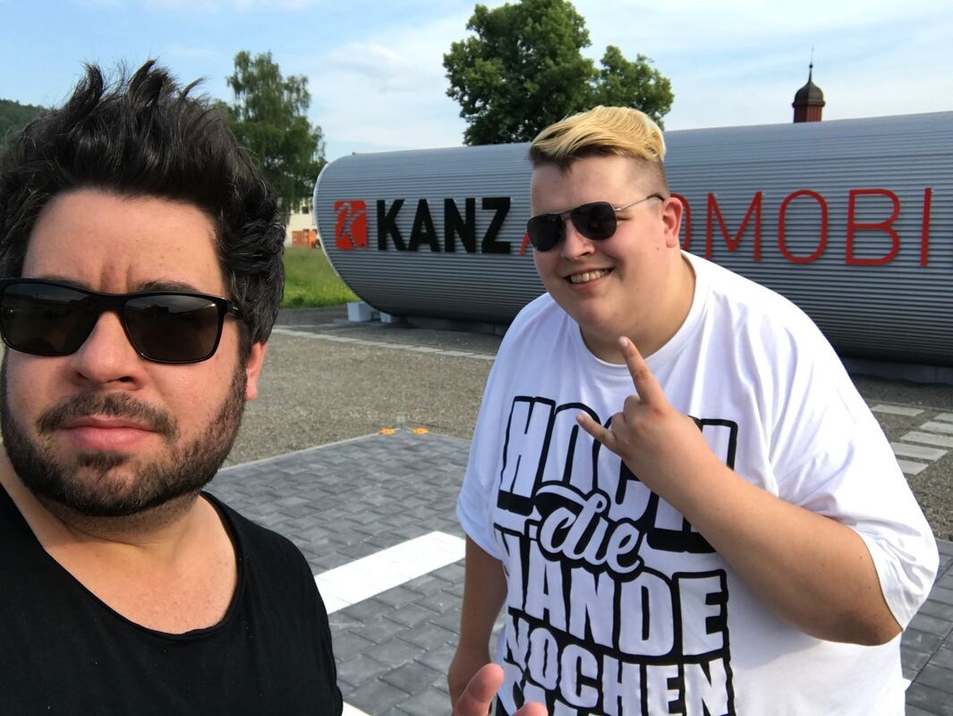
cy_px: 358
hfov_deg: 56.8
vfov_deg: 44.2
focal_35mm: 32
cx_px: 476
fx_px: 881
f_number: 2.2
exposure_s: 1/407
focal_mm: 2.87
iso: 25
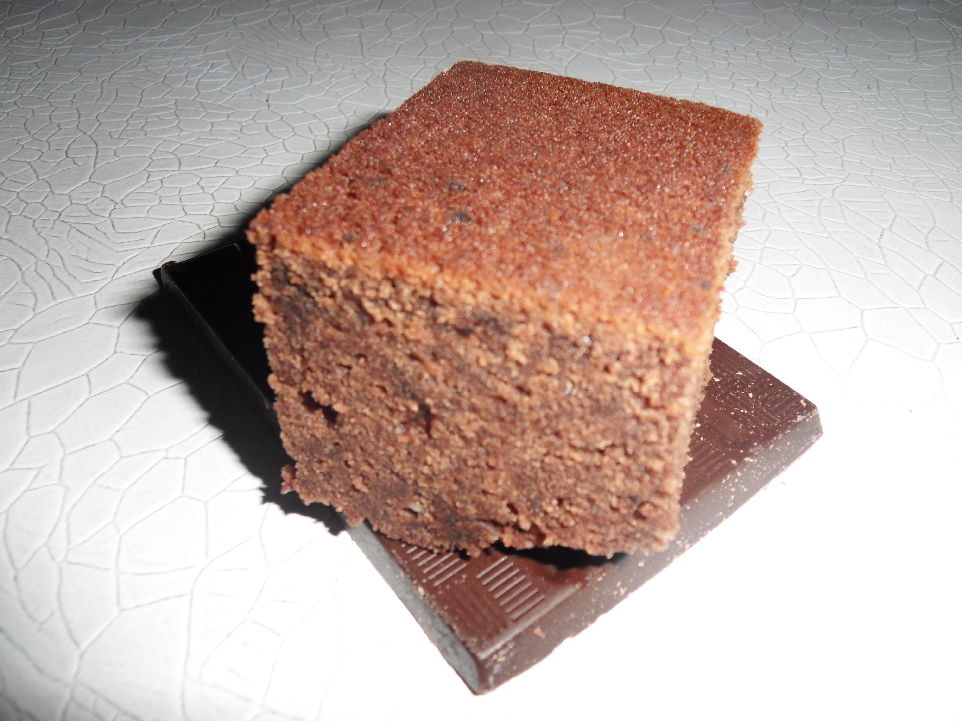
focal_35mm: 27
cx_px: 481
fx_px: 750
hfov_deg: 65.3
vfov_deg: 51.4
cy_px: 360
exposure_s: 1/30
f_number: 7.8
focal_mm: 4.7
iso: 100
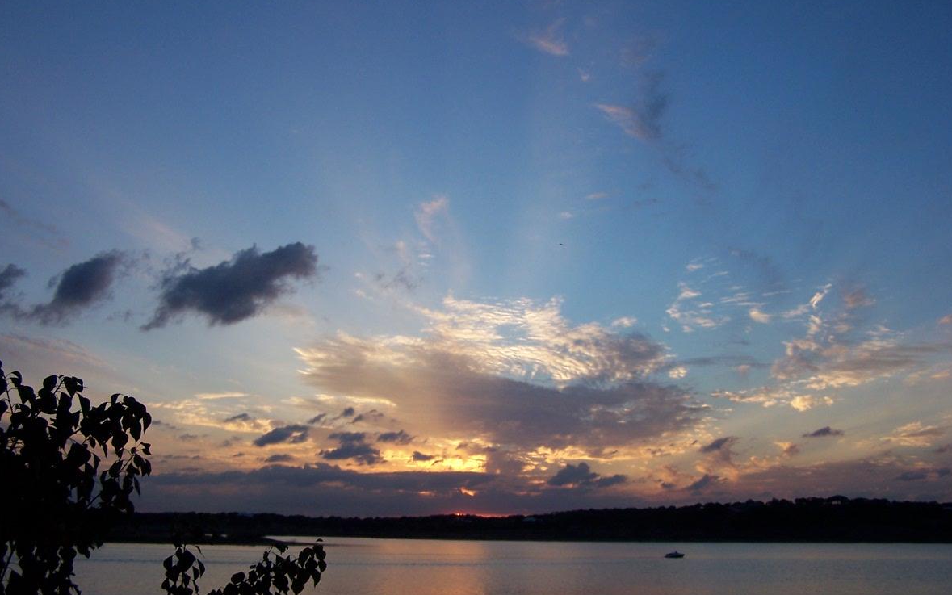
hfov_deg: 48.2
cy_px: 329
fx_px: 1064
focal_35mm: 41
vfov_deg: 31.2
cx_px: 476
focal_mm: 6.3
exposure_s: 1/500
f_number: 2.8
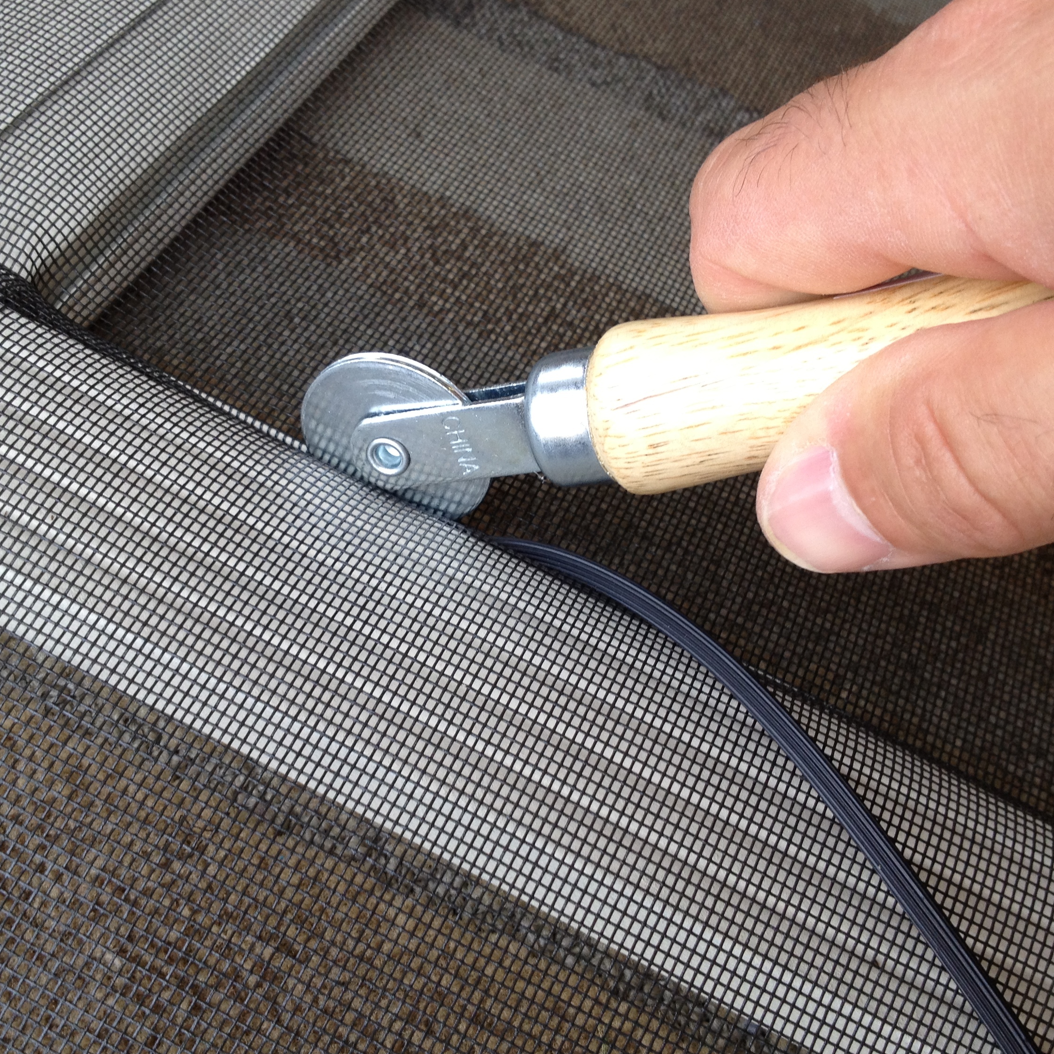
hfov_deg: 37.5
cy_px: 537
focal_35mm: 45
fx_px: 1550
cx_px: 460
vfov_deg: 37.6
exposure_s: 1/120
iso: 64
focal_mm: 4.28
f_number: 2.4
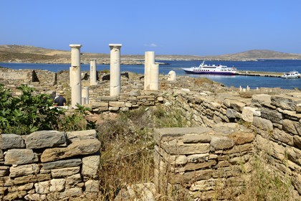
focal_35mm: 38
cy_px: 100
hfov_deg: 50.7
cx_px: 150
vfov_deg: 35.1
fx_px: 318
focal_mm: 38
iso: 200
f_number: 11
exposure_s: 1/320
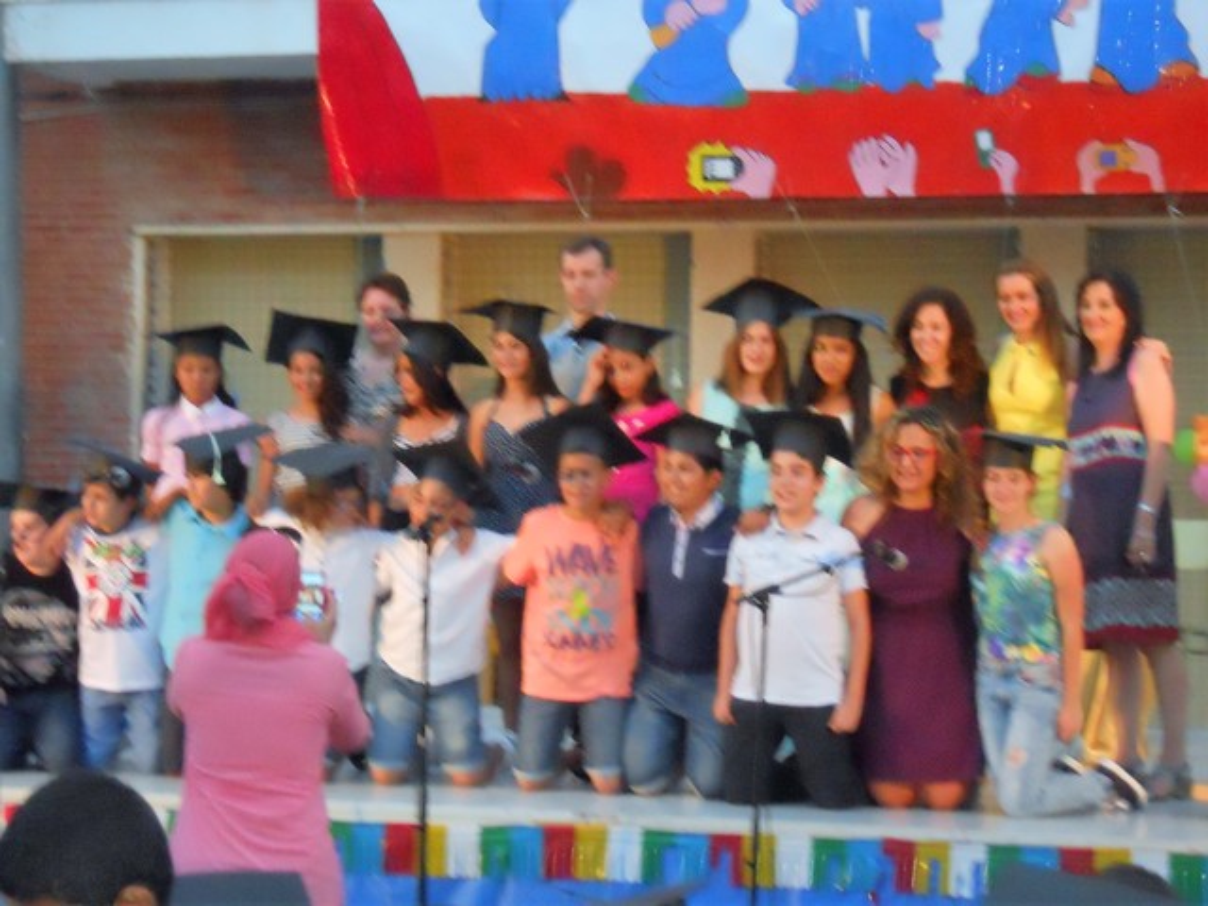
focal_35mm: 87
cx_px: 604
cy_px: 453
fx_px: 3036
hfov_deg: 22.5
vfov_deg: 17.0
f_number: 4.9
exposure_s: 1/60
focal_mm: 15.5
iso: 1000
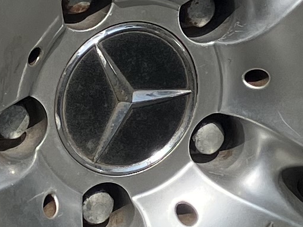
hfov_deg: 9.0
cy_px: 57
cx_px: 57
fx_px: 1926
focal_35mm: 220
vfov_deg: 6.8
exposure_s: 1/3247
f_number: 1.8
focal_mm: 3.99
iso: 32
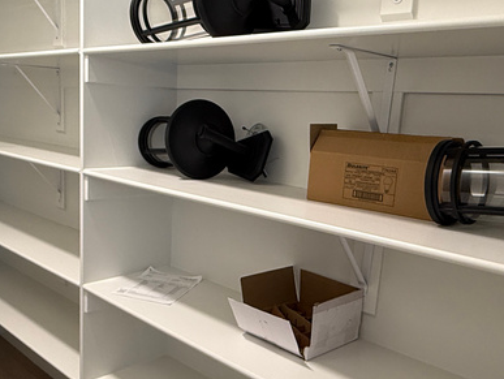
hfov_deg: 49.9
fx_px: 539
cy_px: 225
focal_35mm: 37
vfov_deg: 38.6
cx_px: 212
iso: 160
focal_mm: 2.22
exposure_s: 1/60
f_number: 2.2
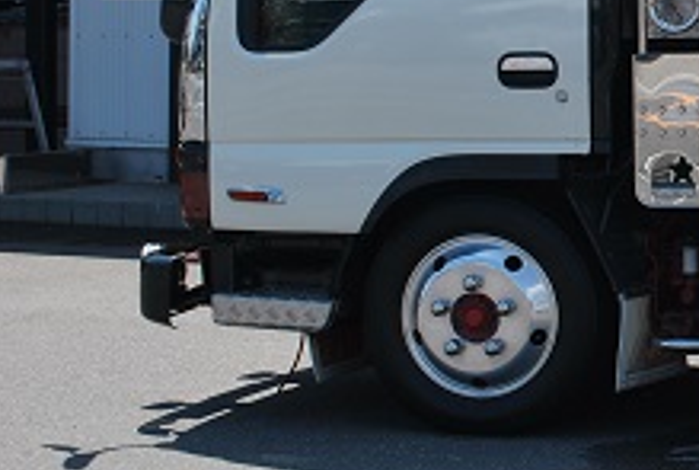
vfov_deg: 9.8
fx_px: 2724
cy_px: 45
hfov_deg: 13.9
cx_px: 996
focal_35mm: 140
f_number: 7.1
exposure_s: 1/200
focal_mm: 32
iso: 100
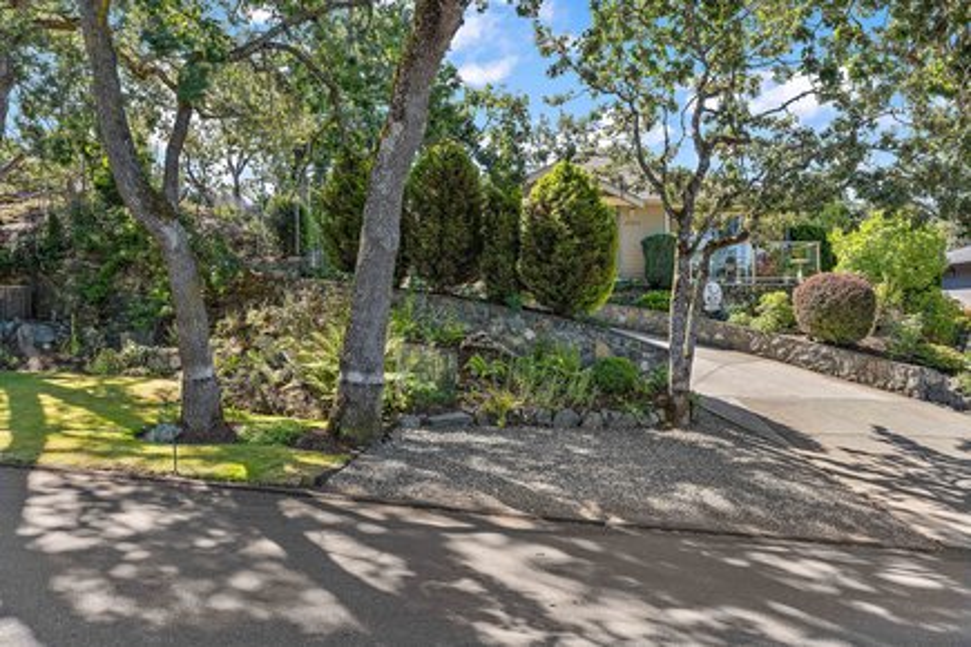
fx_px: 647
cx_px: 486
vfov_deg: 53.1
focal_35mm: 24
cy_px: 324
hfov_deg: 73.7
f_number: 9
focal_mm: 24
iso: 250
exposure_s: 1/8
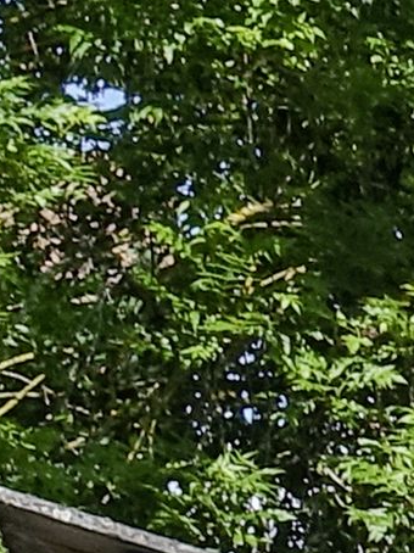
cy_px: 569
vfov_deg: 5.0
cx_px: 2076
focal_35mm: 392
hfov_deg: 3.5
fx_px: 6257
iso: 125
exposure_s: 1/125
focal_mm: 13.72
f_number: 4
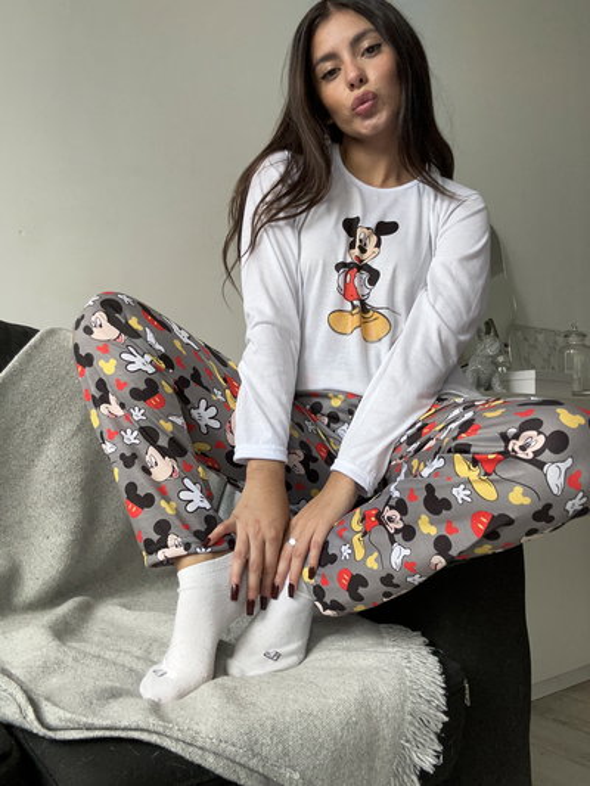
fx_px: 681
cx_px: 295
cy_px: 393
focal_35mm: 30
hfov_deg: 46.8
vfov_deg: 60.0
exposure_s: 1/60
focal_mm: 2.69
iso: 100
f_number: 1.9
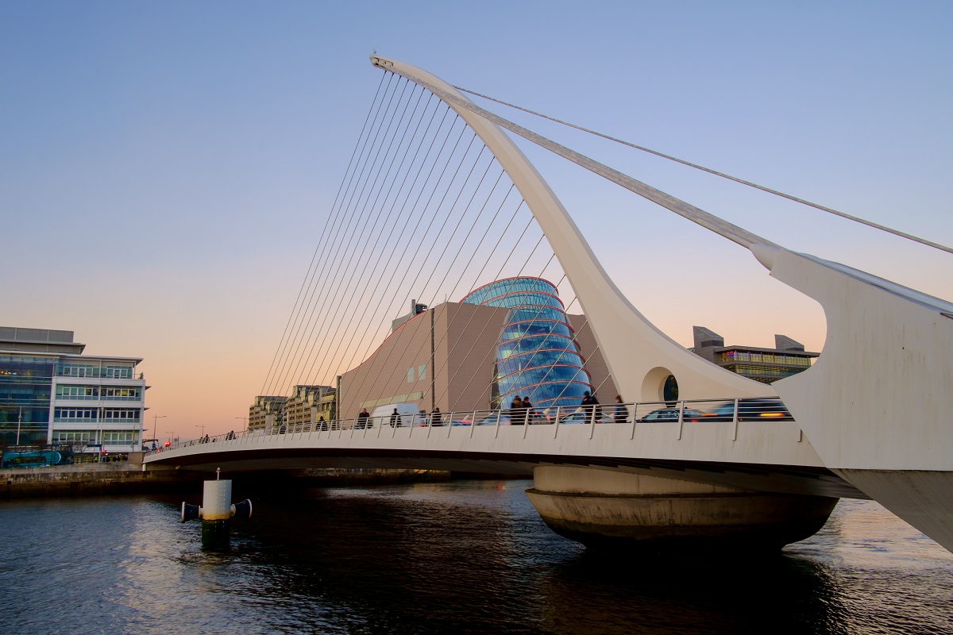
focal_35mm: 27
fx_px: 715
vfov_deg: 47.9
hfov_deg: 67.4
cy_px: 318
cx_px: 476
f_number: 13
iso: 200
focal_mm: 18
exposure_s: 1/10
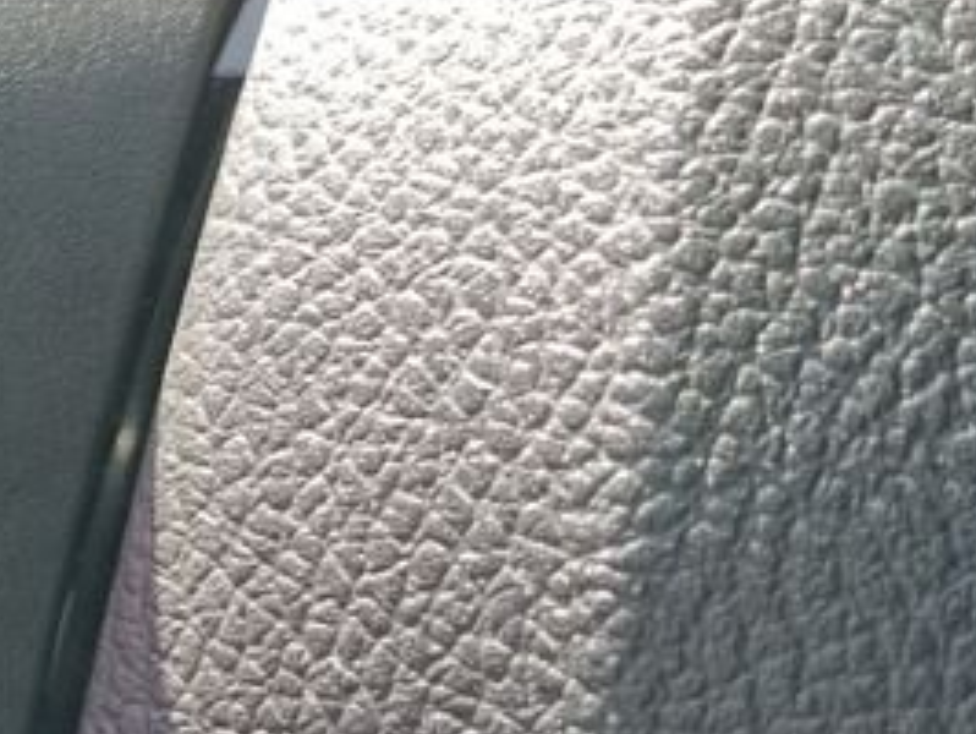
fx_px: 2822
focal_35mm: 100
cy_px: 473
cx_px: -437
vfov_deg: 14.8
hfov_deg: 17.8
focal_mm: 5.4
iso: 50
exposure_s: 1/133
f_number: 1.8
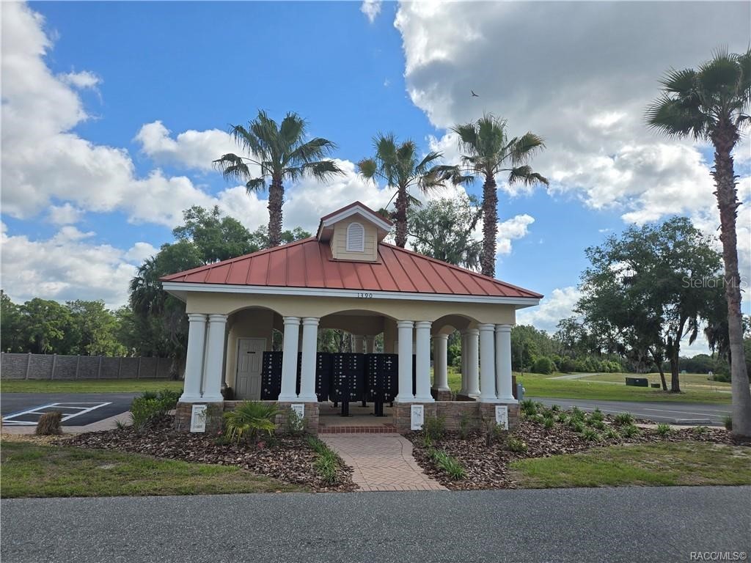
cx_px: 376
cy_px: 282
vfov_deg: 58.9
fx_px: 499
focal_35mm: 23
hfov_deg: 73.9
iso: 25
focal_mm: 5.4
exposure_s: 1/2650
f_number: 1.8
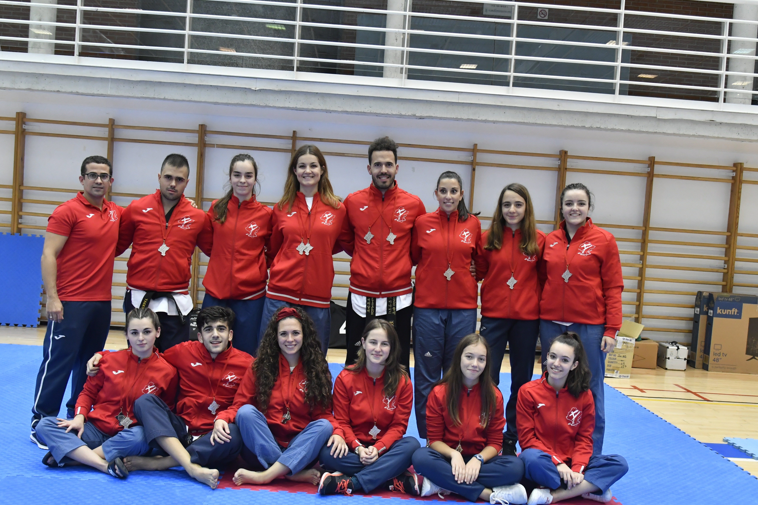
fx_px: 821
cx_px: 379
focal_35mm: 39
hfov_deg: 49.6
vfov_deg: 34.2
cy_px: 270
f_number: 5.6
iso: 2000
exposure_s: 1/125
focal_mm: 24
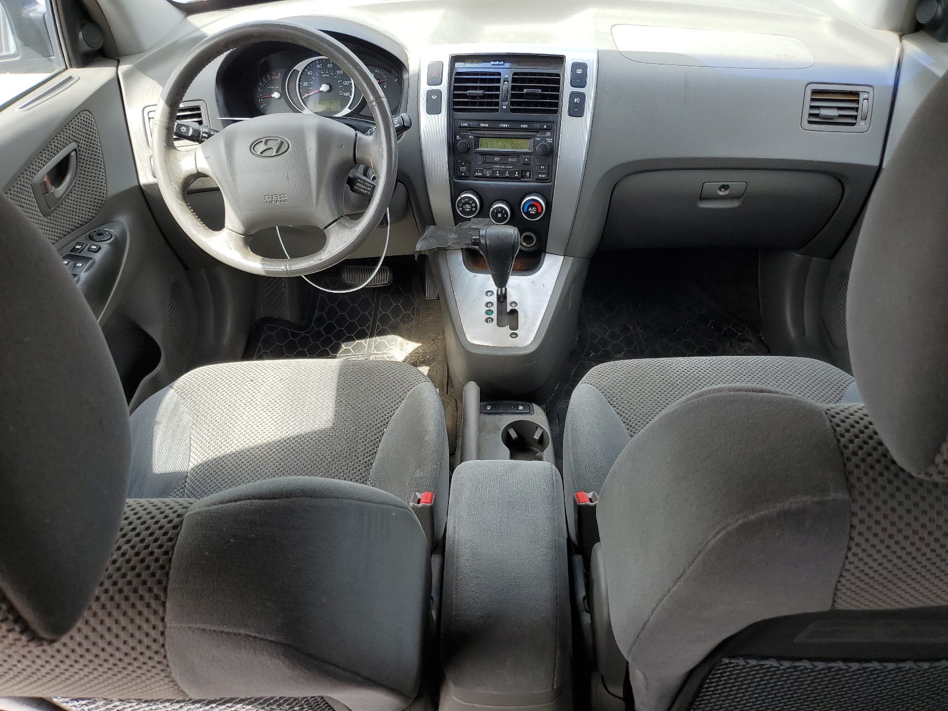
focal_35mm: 26
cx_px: 474
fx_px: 712
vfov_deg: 53.1
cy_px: 356
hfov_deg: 67.3
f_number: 1.5
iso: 50
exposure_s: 1/417
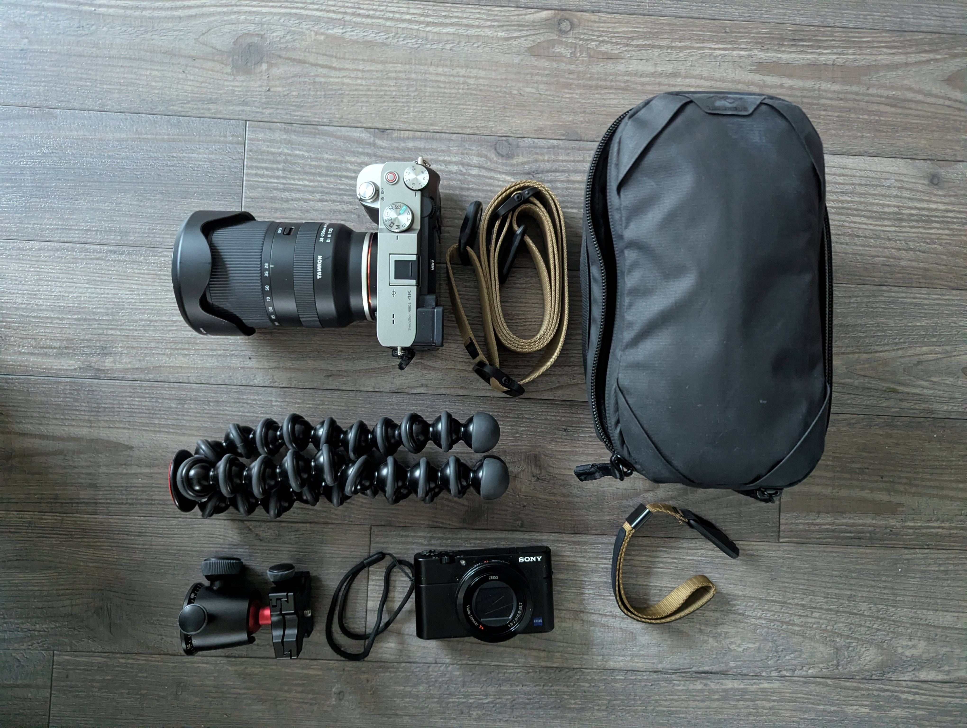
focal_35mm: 24
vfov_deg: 56.9
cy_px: 364
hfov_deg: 71.5
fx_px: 671
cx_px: 484
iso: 2907
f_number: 1.85
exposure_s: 1/61.5
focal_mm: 6.81
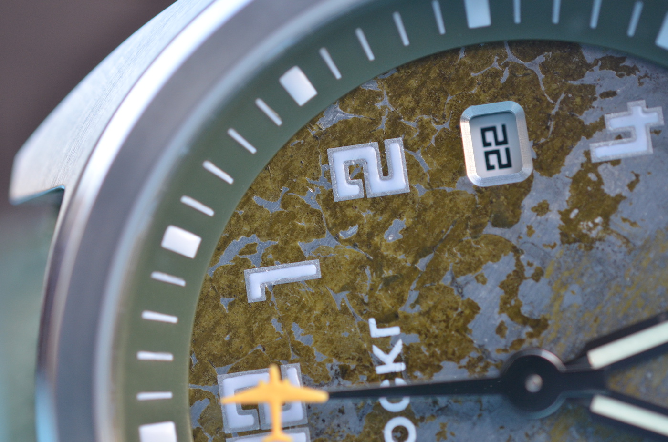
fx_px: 1666
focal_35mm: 90
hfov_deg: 22.7
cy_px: 221
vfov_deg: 15.1
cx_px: 334
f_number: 5.6
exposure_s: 1/125
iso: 800
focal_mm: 60
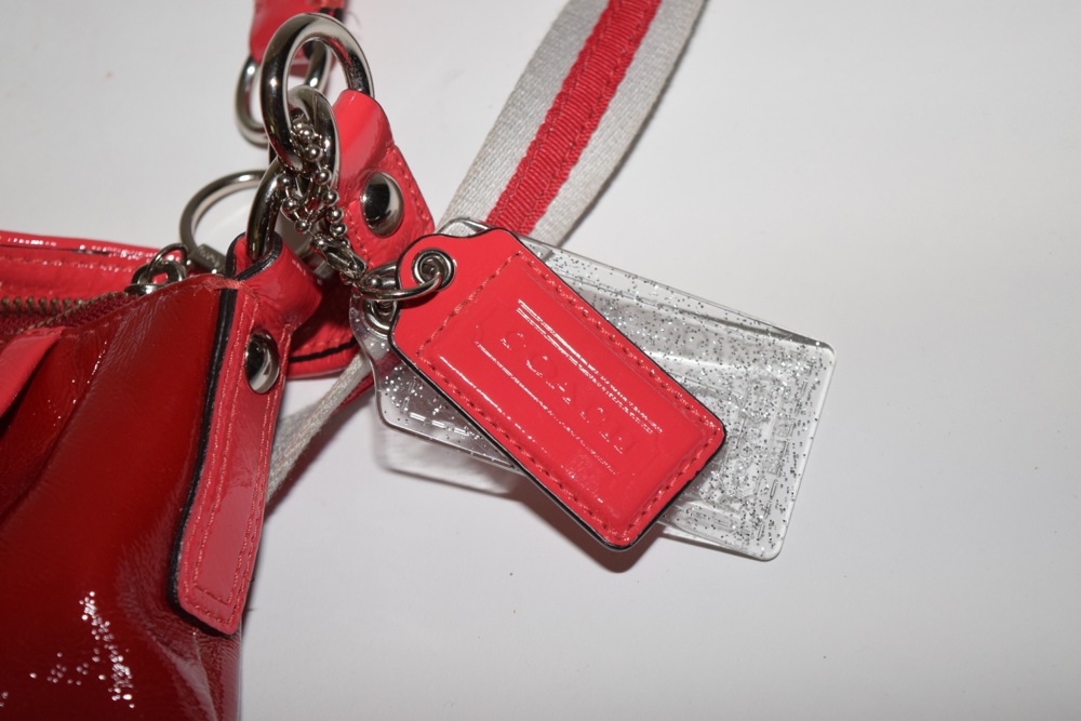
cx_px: 540
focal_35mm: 82
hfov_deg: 24.6
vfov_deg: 16.6
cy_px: 360
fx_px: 2477
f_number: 5.6
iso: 800
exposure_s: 1/100
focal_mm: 55
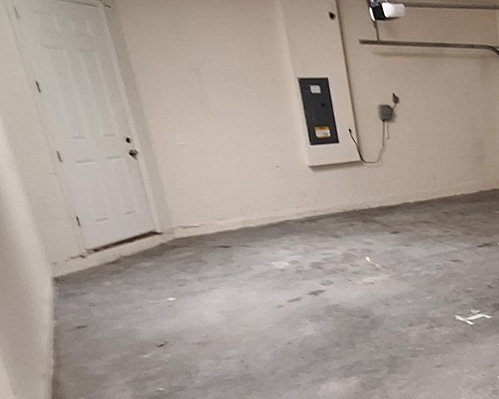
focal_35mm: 36
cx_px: 579
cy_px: 257
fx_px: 532
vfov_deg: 40.8
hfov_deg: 38.9
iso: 320
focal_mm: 1.74
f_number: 2.2
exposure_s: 1/24
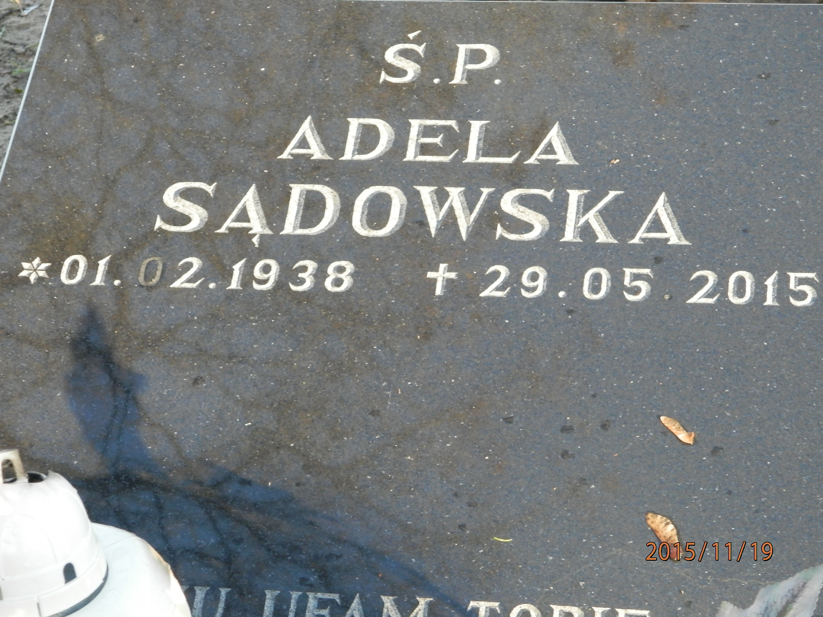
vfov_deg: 14.0
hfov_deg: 18.5
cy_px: 308
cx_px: 412
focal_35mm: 106
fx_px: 2520
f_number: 4.5
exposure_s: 1/60
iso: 200
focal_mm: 19
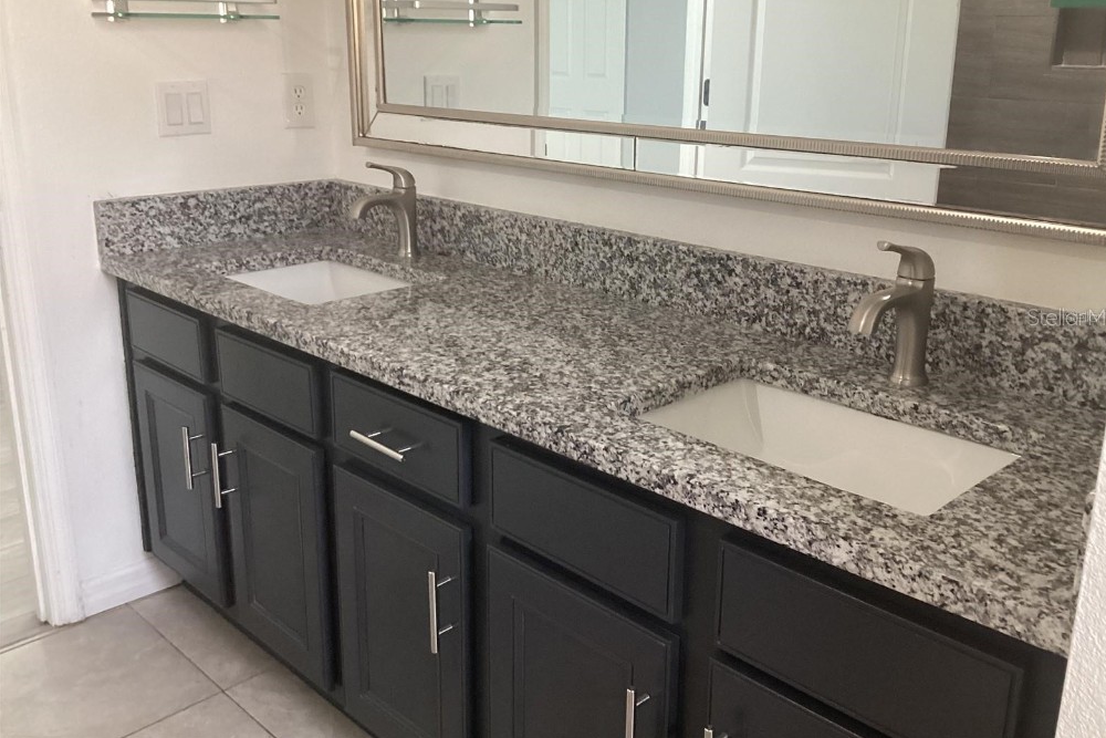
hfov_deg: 57.2
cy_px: 316
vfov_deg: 39.9
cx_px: 565
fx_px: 1014
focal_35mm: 33
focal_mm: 3.3
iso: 250
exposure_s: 1/60
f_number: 2.4
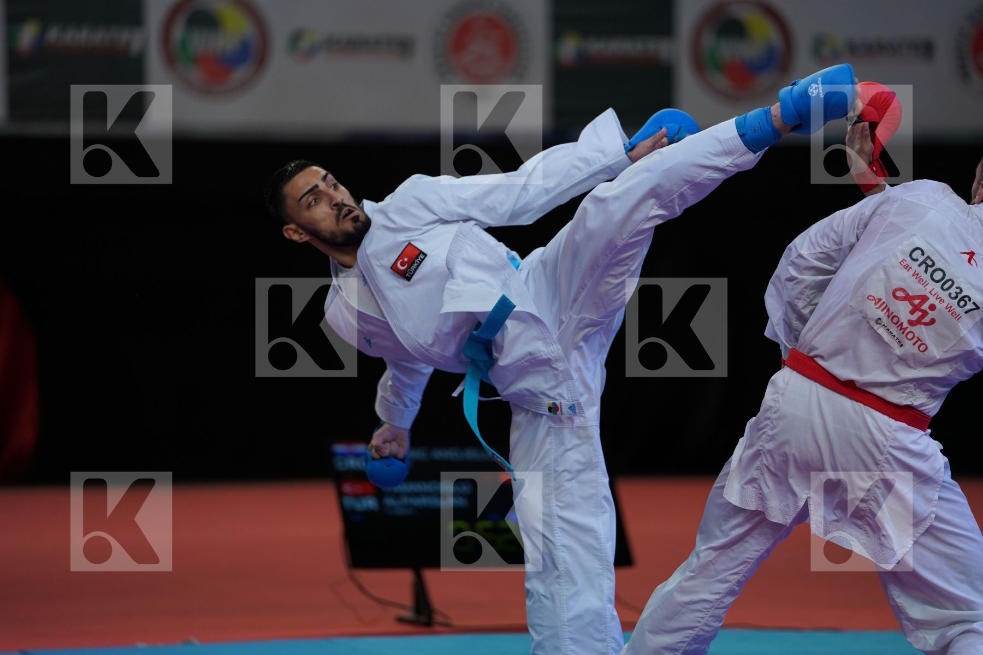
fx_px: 5461
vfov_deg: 6.9
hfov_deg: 10.3
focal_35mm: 200
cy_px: 328
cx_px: 492
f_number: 2.8
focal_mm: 200
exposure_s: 1/1000
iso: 640
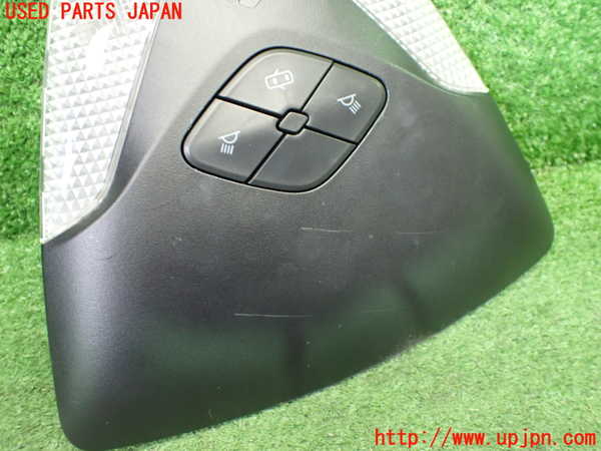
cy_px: 226
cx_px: 300
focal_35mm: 30
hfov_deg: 60.0
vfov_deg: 46.8
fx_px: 521
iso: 800
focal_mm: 5.4
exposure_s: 1/50
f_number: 2.3
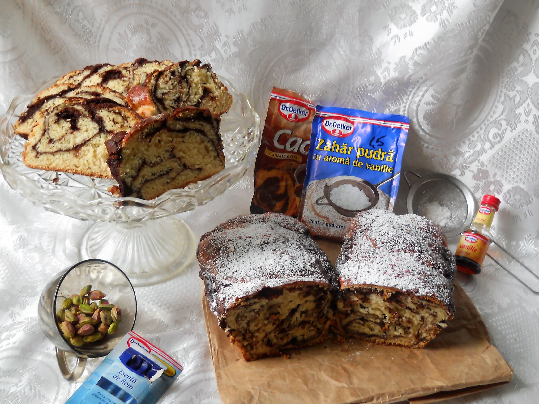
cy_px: 202
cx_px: 270
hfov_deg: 45.8
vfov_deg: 35.1
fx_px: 638
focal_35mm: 41
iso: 160
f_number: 3.1
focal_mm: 6.72
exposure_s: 1/30
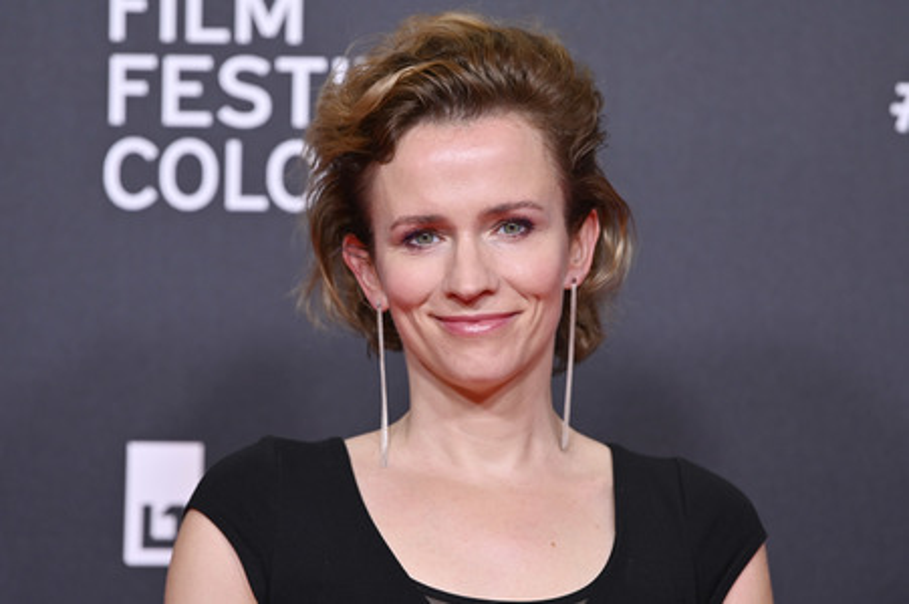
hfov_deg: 10.3
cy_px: 302
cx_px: 454
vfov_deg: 6.9
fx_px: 5046
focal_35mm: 200
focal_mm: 200
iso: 640
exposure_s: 1/200
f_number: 4
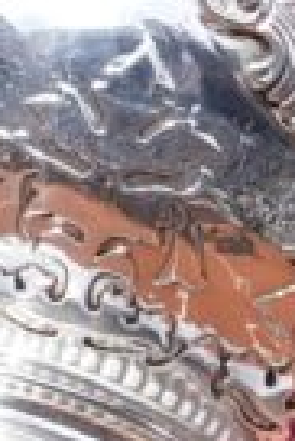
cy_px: -164
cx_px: 723
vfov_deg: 2.2
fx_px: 11524
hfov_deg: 1.5
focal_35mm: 940
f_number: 2.8
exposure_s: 1/6400
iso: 400
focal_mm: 200
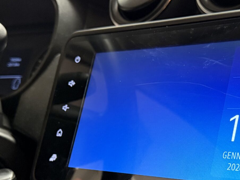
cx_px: 178
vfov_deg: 21.2
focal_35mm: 68
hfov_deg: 28.2
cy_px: 157
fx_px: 471
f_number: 1.78
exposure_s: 1/50
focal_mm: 6.76
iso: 800
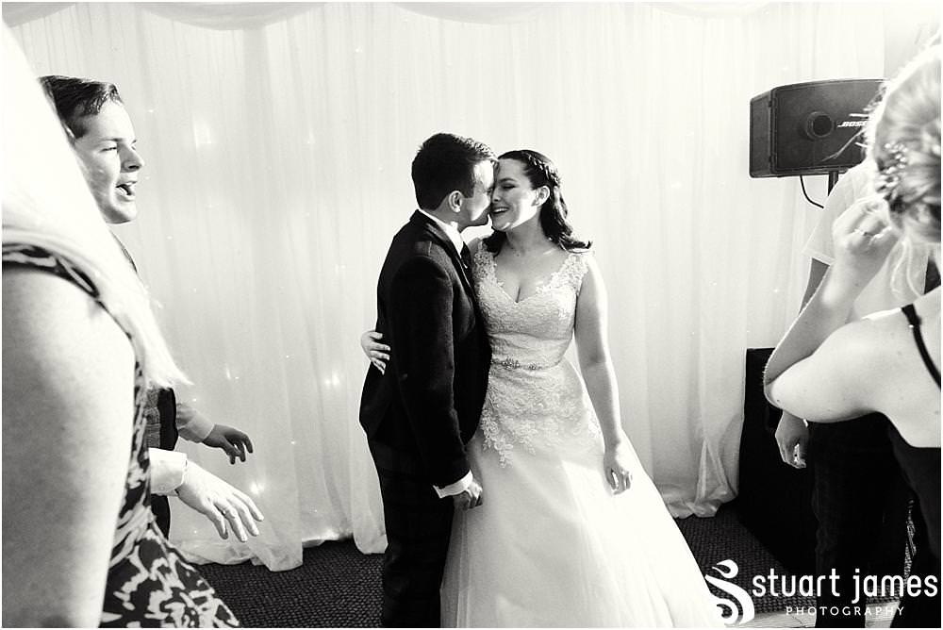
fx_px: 629
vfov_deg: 53.2
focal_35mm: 24
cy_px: 315
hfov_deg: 73.7
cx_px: 472
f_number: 2.8
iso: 4000
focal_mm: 16
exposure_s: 1/80
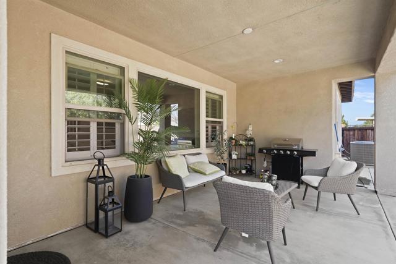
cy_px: 132
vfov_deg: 68.9
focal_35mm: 18
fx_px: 193
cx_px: 198
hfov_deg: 91.6
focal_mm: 17.5
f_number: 4.5
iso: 125
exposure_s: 1/15
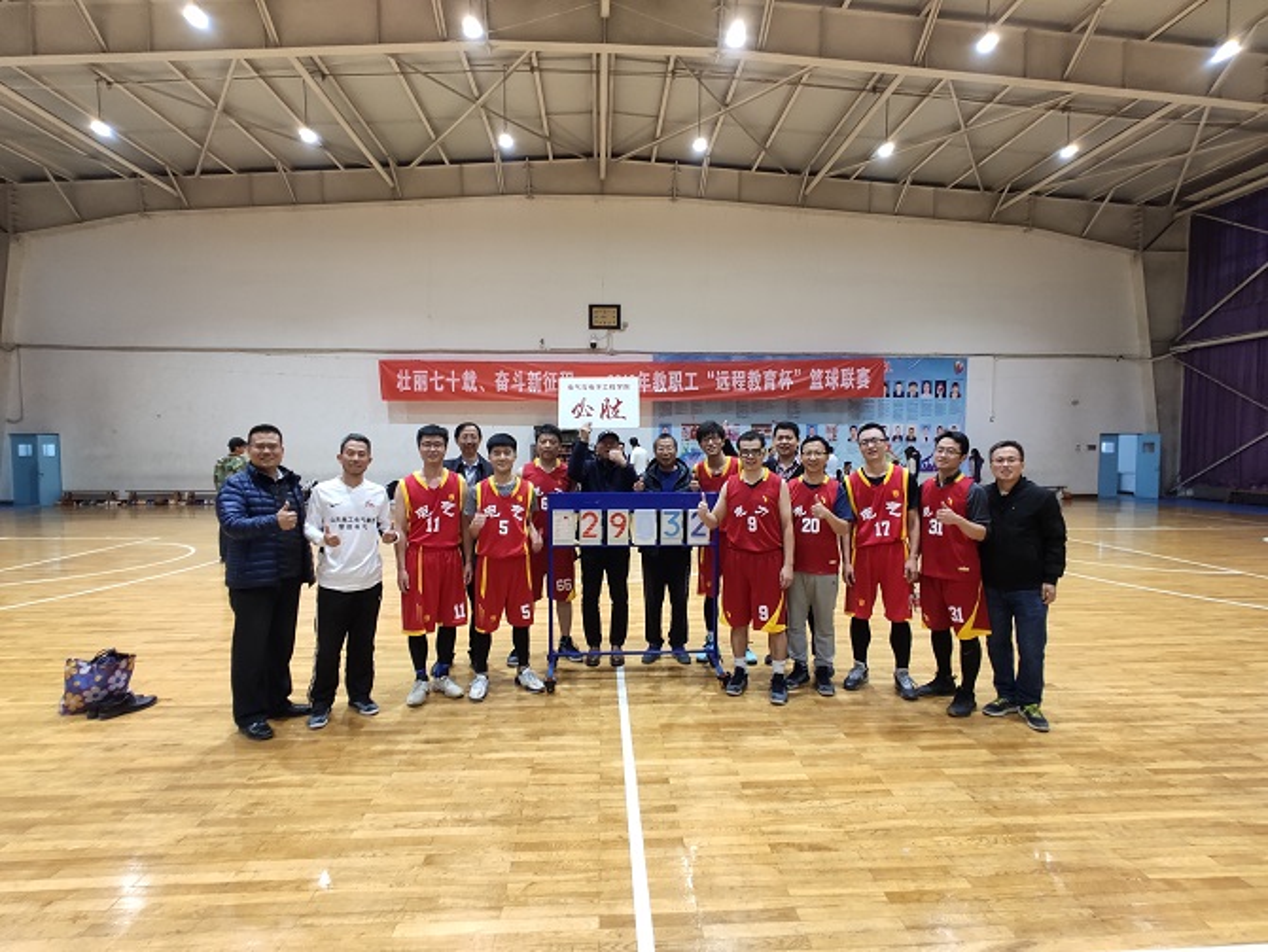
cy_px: 476
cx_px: 634
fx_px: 550
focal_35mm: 15
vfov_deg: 81.8
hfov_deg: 98.2
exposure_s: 1/33
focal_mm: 2.25
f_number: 2.2
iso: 1104
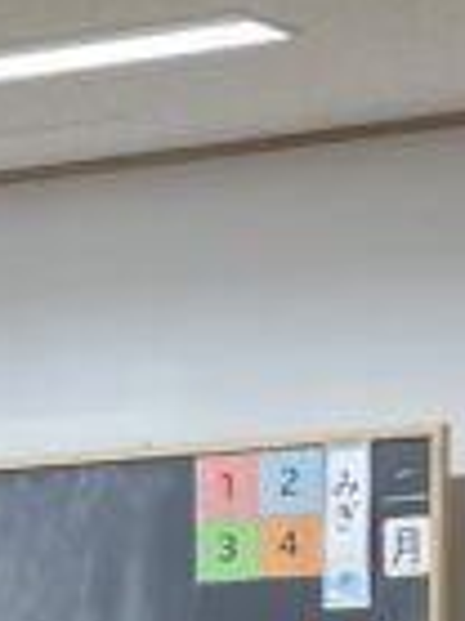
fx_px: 3677
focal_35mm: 205
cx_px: -340
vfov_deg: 9.0
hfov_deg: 7.1
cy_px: 1311
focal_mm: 4.2
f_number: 1.6
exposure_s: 1/120
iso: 100
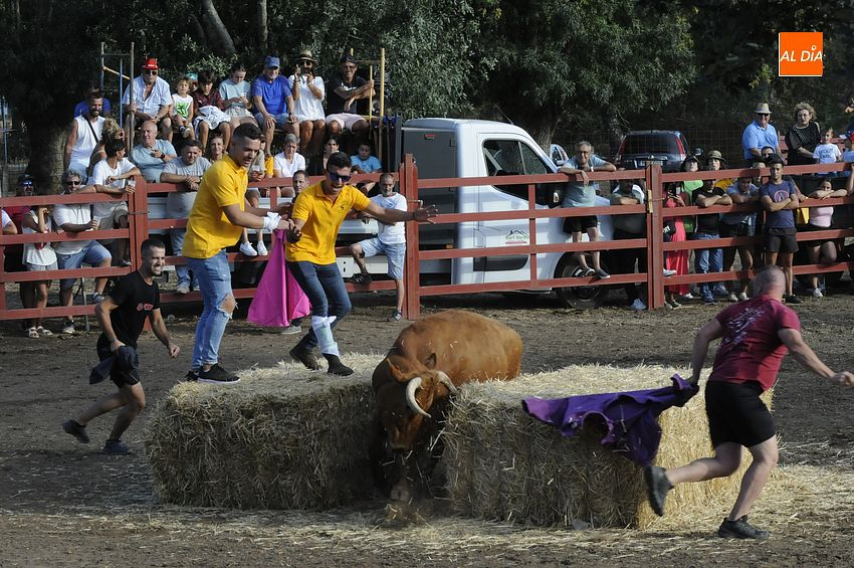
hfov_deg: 16.1
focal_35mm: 128
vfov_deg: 10.7
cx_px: 427
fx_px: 3022
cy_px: 284
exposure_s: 1/320
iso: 800
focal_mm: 85
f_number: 9
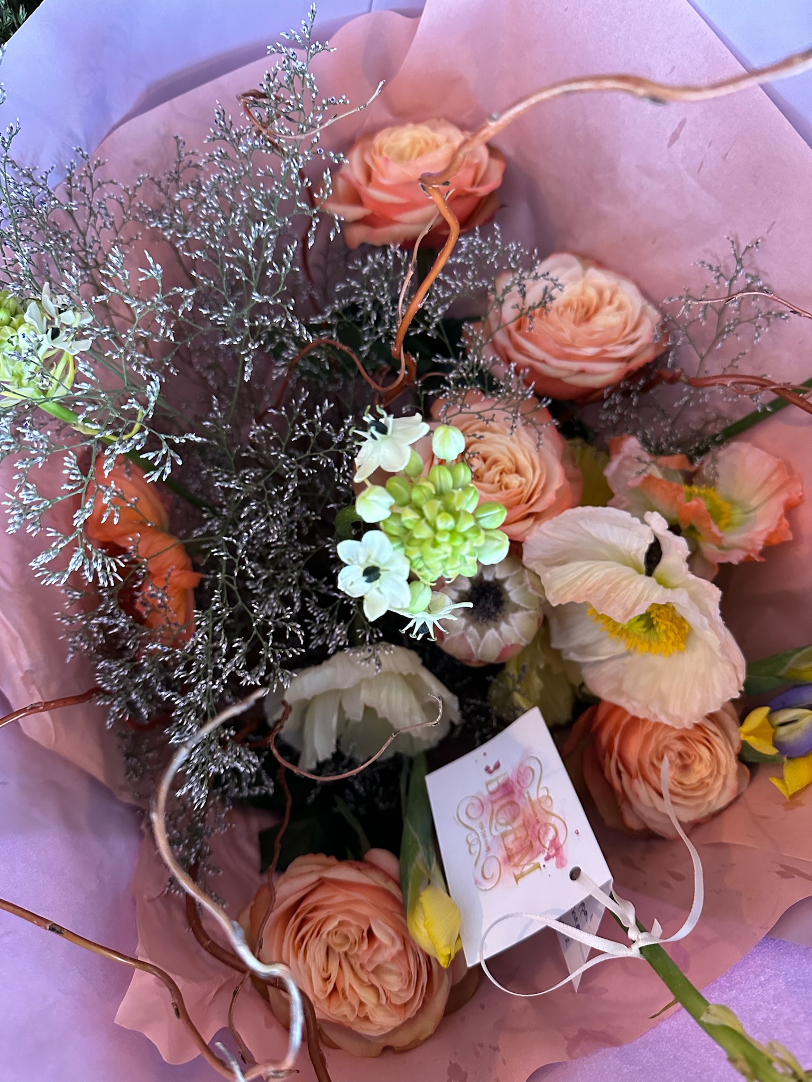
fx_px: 751
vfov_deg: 71.6
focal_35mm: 24
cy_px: 541
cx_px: 406
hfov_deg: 56.8
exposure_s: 1/50
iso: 640
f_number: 1.78
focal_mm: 6.86
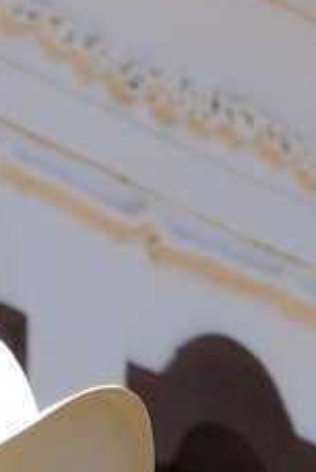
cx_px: -231
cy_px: 1459
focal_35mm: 838
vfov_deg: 2.4
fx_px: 11016
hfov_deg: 1.6
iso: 100
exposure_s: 1/320
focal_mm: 80
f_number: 7.6
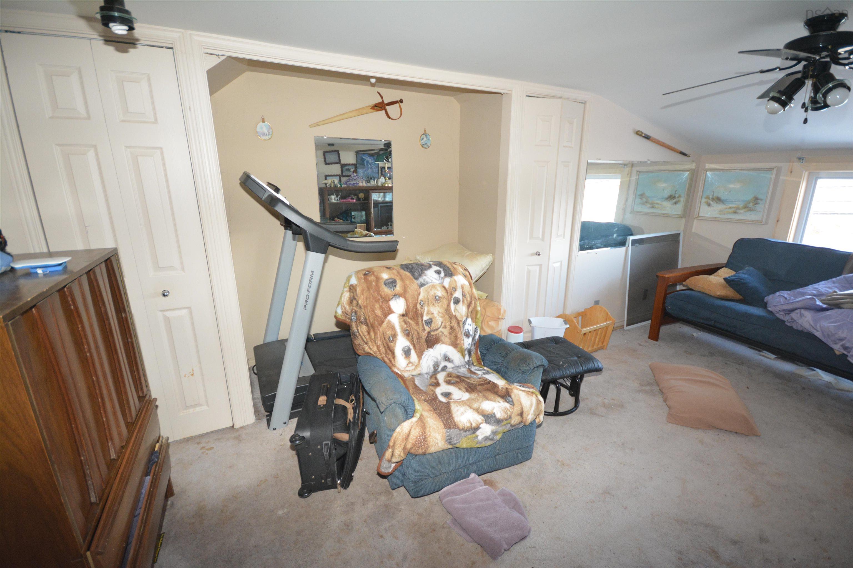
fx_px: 355
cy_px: 284
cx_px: 426
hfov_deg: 100.4
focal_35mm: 15
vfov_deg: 77.3
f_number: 4
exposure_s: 1/60
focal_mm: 10
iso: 1600
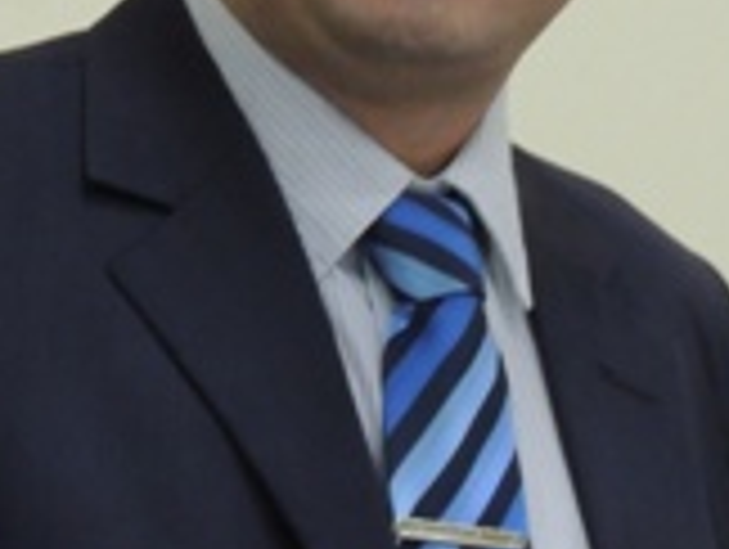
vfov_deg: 6.3
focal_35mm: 235
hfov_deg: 8.4
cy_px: 72
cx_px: 346
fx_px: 4956
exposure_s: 1/15
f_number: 7.1
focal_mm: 15.1
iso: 800
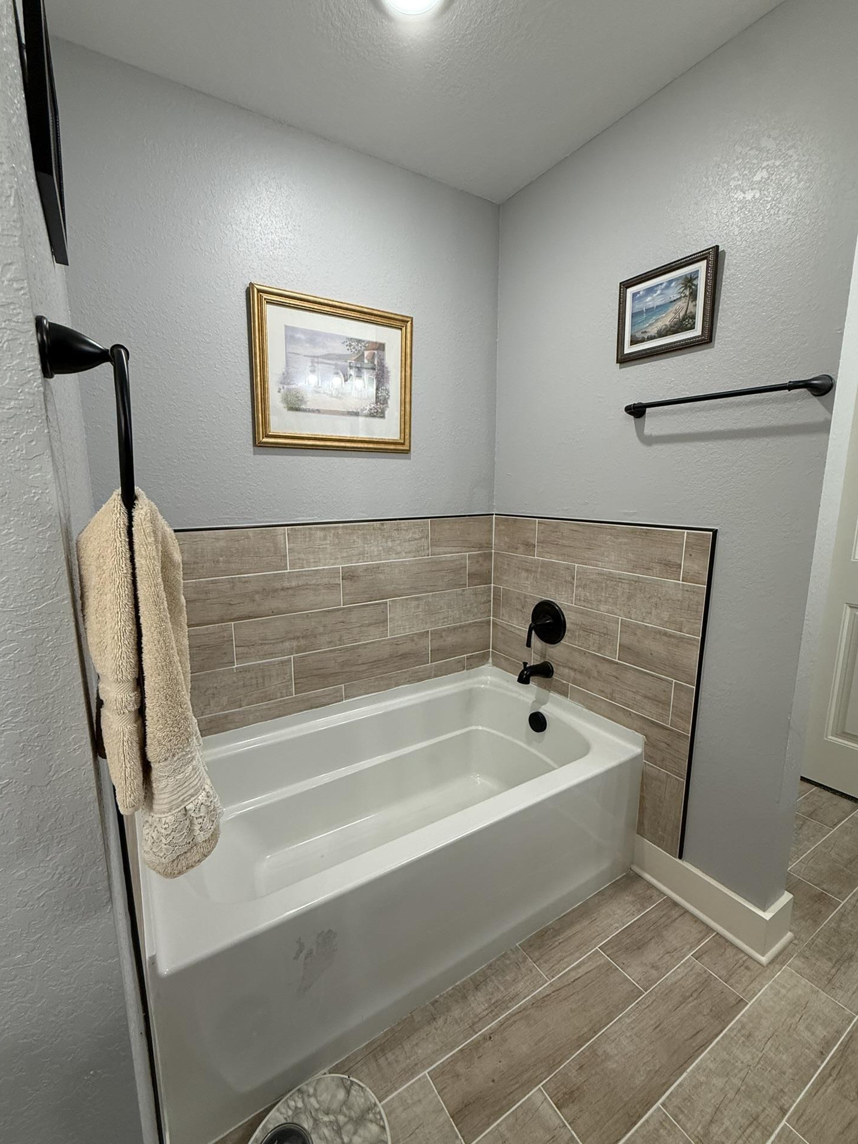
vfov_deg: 98.2
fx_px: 496
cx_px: 407
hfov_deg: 81.7
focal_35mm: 15
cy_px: 575
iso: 200
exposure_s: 1/120
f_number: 2.2
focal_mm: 2.22
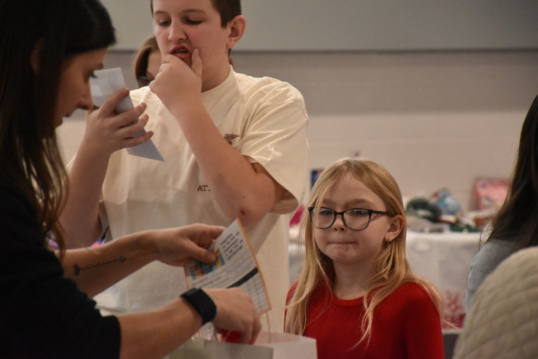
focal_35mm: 210
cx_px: 269
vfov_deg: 6.5
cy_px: 180
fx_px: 3139
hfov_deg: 9.8
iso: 6400
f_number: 5.6
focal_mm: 140
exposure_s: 1/320
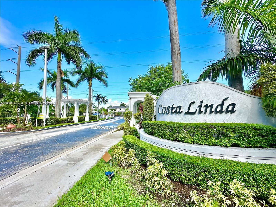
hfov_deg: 102.1
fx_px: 112
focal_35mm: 14
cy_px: 104
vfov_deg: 85.7
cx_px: 138
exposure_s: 1/955
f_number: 2.2
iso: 40
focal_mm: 2.22
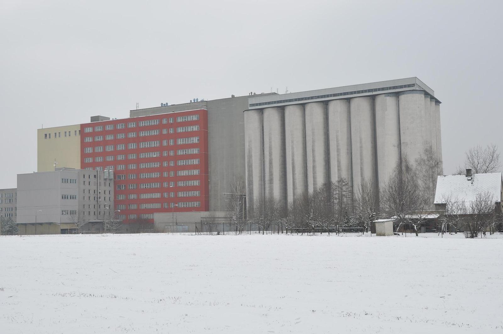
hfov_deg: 45.0
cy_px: 167
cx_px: 252
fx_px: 607
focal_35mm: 44
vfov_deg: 30.8
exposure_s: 1/320
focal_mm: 29
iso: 200
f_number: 9
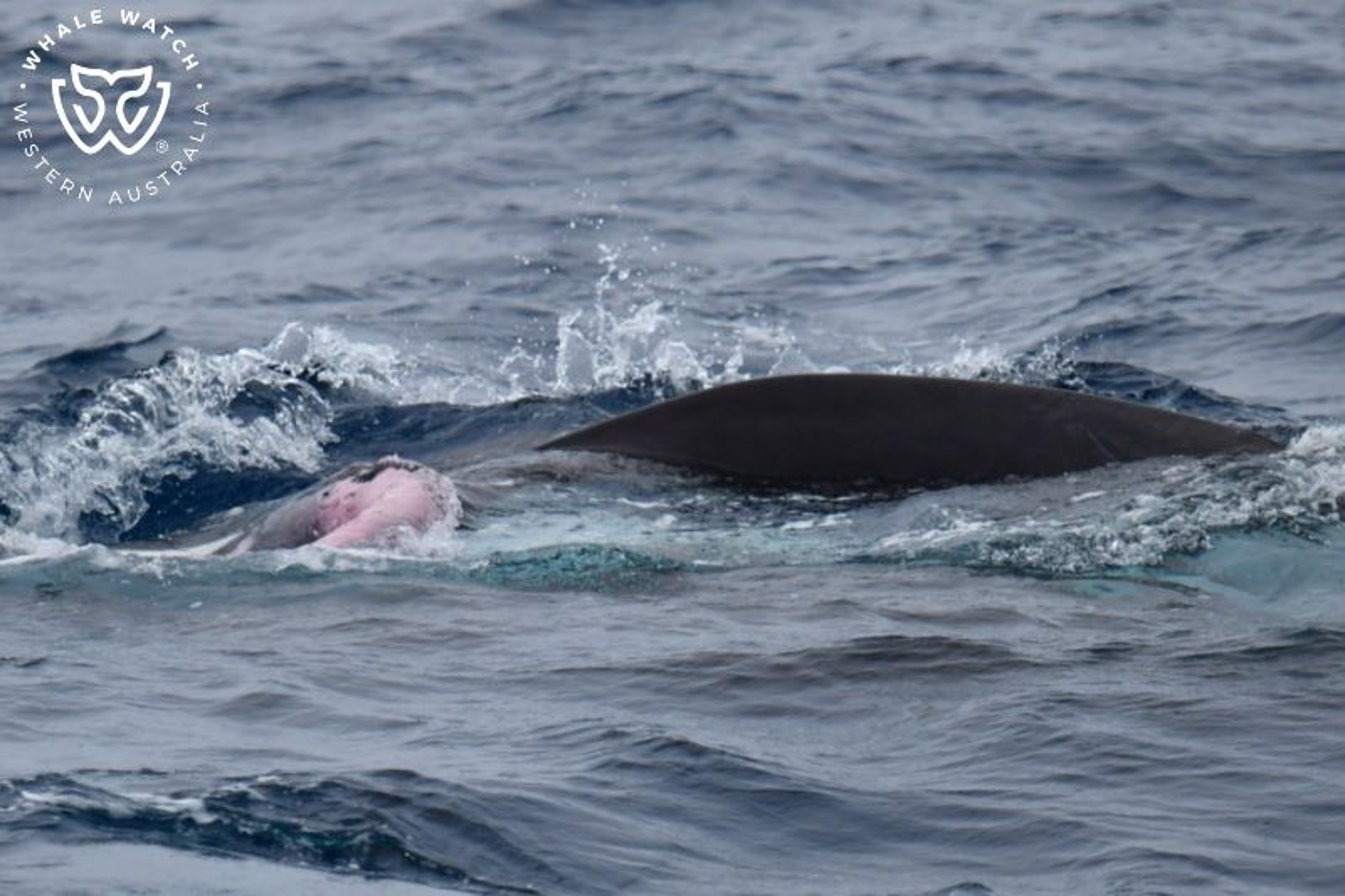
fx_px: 16808
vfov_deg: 3.1
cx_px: 672
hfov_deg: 4.6
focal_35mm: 450
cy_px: 448
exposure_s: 1/8000
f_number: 6
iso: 800
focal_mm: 450
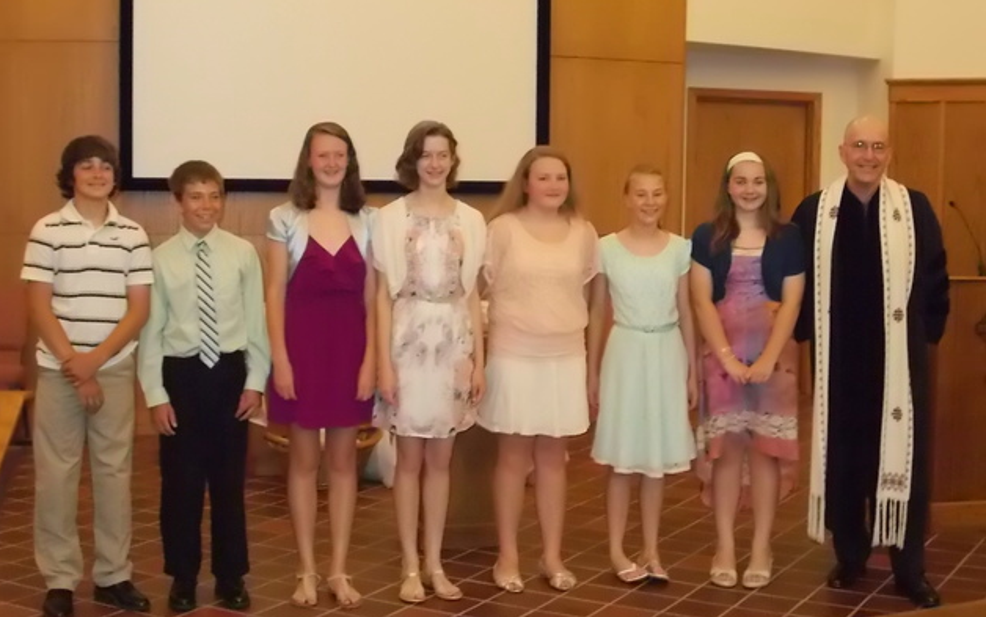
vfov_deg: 24.0
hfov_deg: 37.5
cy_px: 298
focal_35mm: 54
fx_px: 1452
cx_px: 485
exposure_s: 1/30
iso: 800
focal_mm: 9
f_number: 4.5
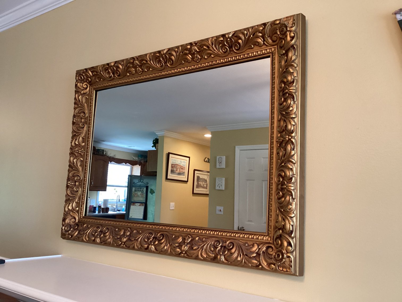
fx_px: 360
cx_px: 201
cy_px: 151
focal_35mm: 31
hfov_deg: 58.3
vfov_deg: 45.4
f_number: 2.4
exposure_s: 1/60
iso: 320
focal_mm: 3.3
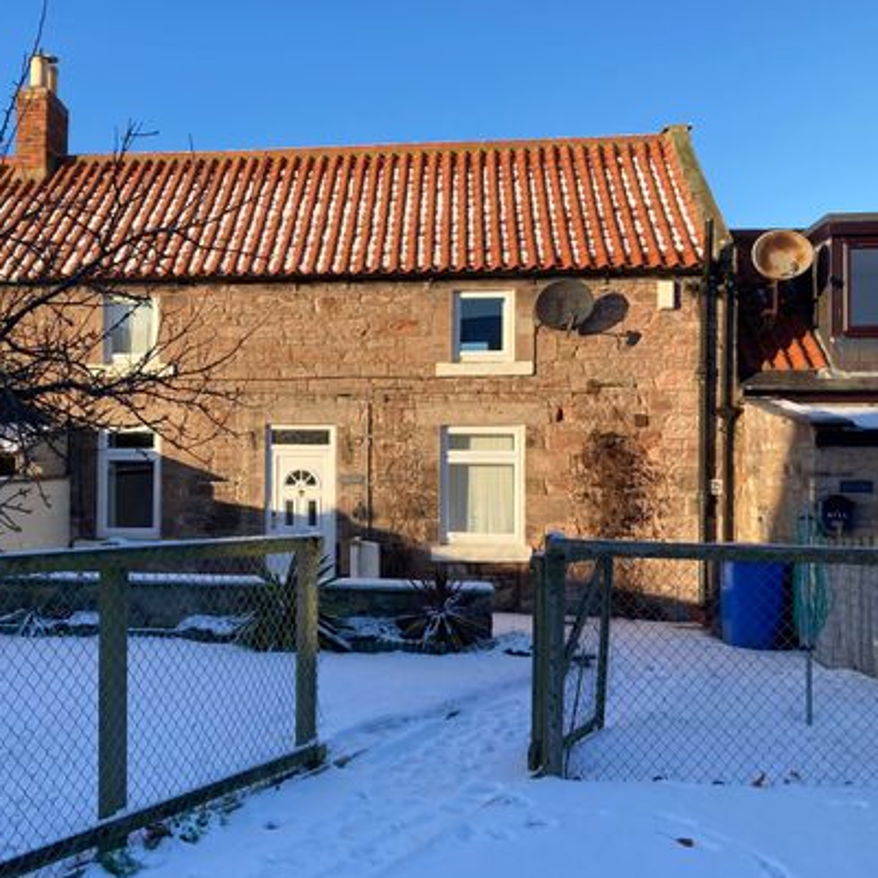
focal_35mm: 37
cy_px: 416
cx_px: 276
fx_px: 1062
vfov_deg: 44.9
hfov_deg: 44.1
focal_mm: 3.99
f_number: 1.8
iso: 20
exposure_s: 1/827
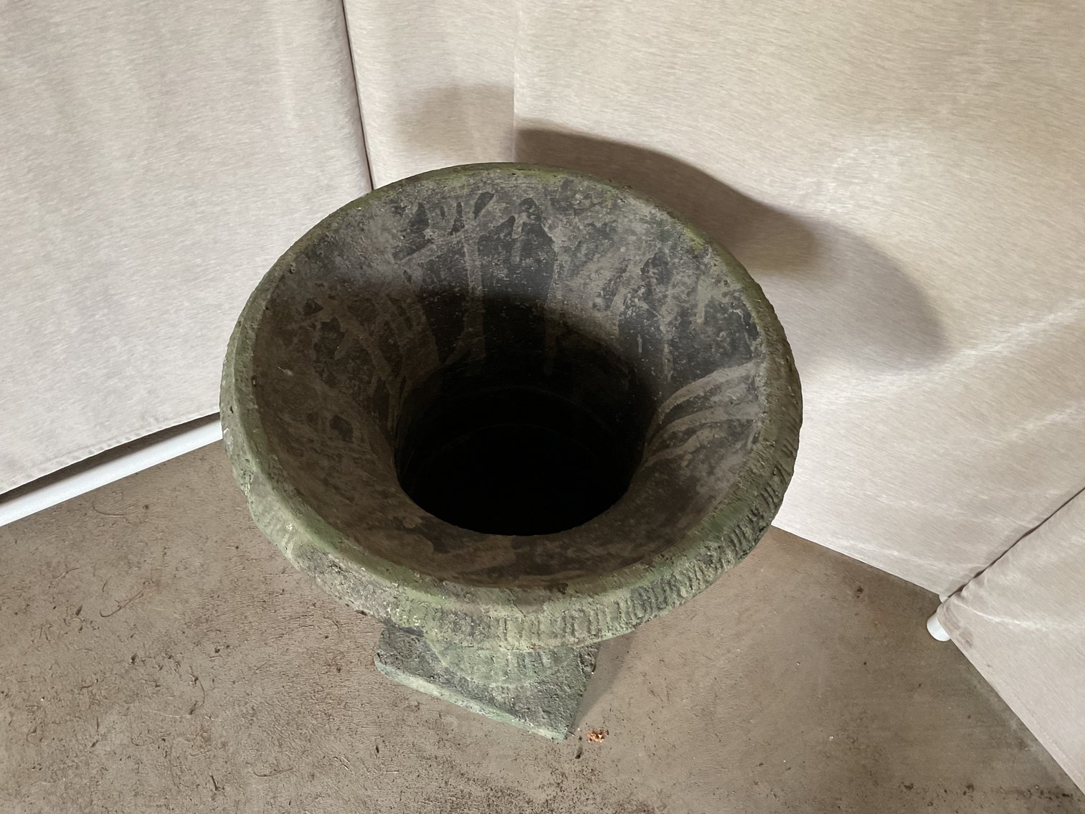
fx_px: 909
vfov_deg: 48.2
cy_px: 407
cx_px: 542
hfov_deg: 61.7
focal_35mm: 29
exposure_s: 1/50
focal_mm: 3
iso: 200
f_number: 1.8
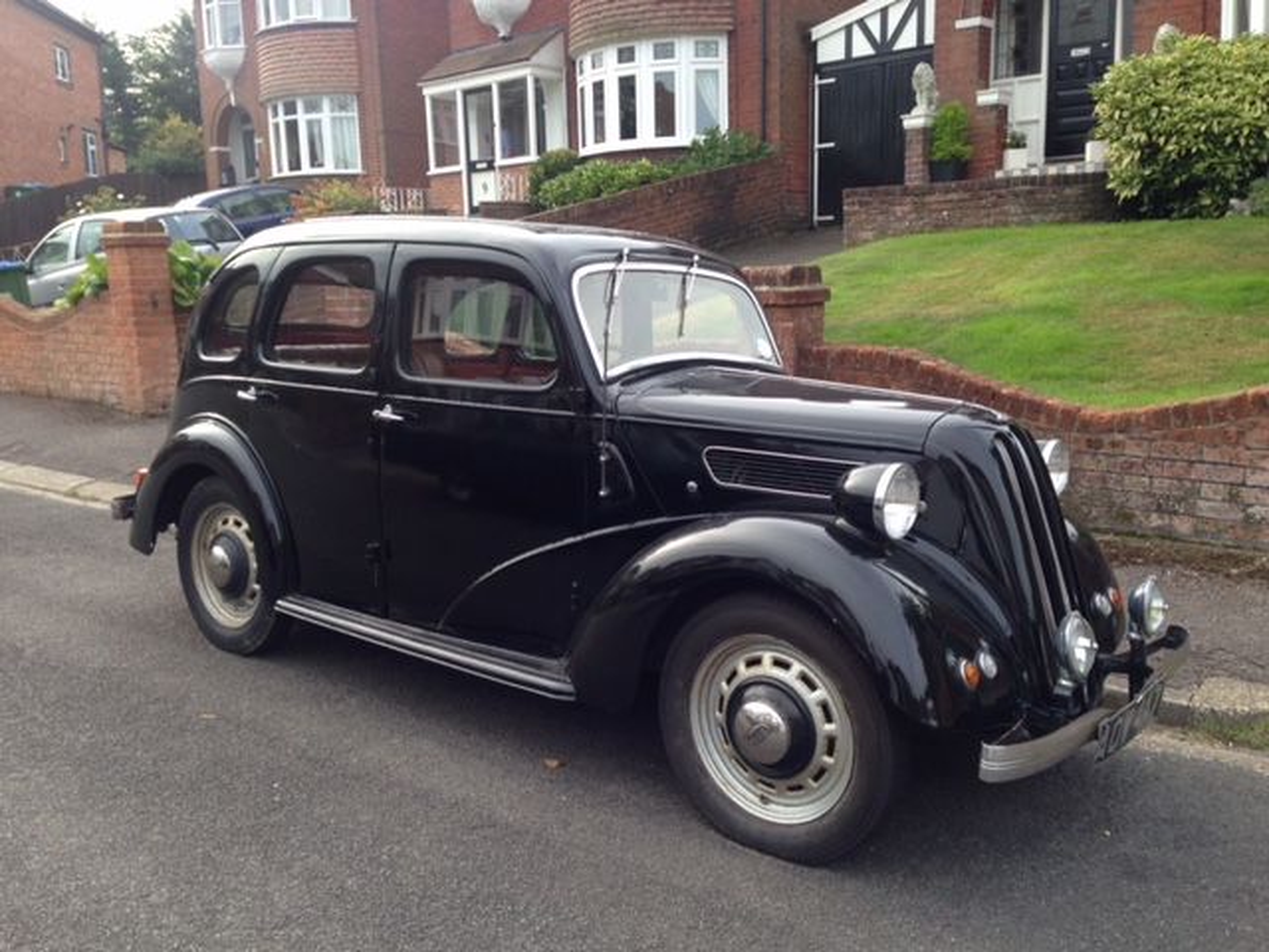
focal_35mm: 33
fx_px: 1210
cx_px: 634
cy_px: 476
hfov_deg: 55.4
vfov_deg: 42.9
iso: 50
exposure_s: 1/212
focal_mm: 4.12
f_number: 2.4
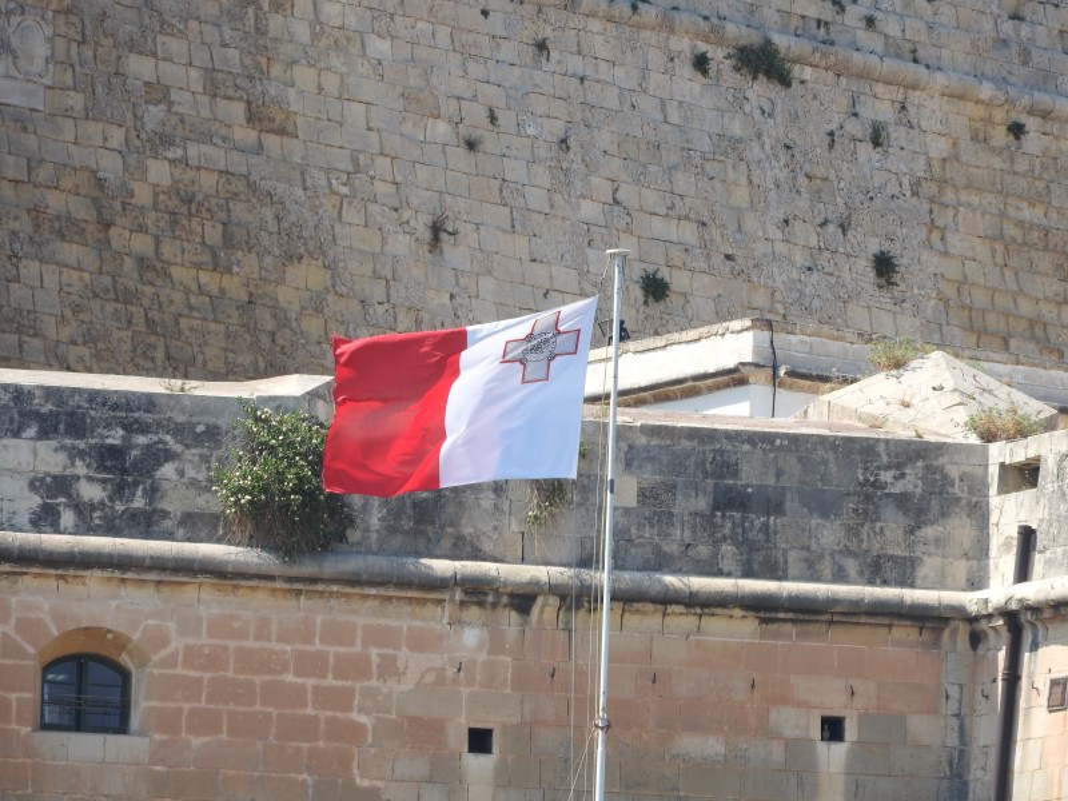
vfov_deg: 3.0
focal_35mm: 500
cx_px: 534
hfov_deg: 4.0
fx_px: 15426
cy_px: 400
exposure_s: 1/320
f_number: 5.6
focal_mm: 89.6
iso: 100
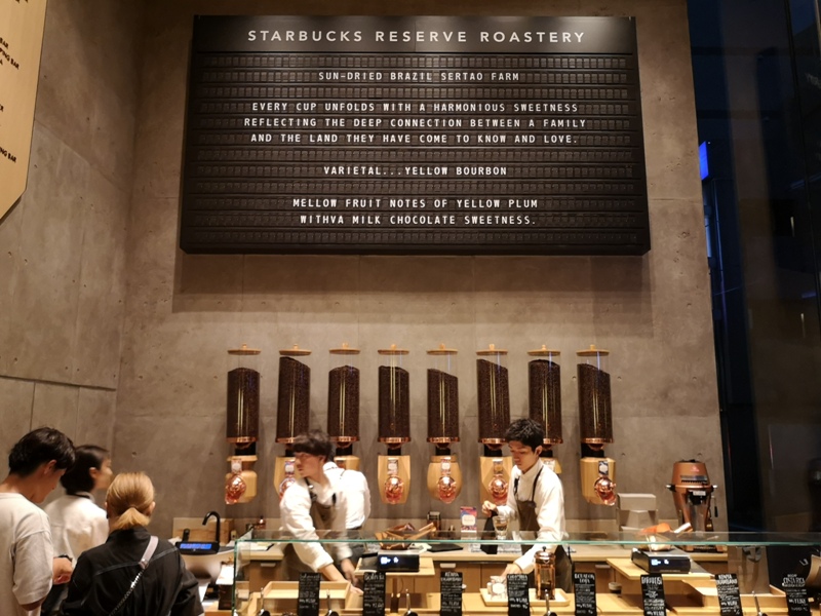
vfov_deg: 51.4
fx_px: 640
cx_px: 410
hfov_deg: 65.3
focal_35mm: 27
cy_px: 308
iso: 640
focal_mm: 3.95
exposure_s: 1/50
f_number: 1.8
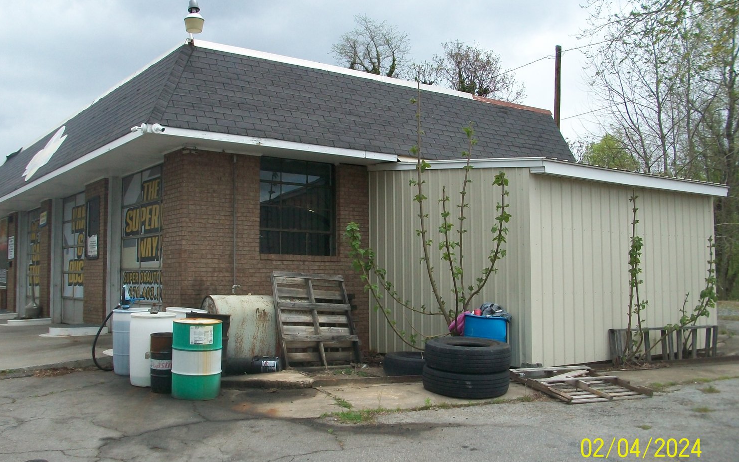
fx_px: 745
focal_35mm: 37
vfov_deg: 34.4
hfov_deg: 52.7
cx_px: 361
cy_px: 227
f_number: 2.8
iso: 80
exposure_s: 1/640
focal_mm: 5.7
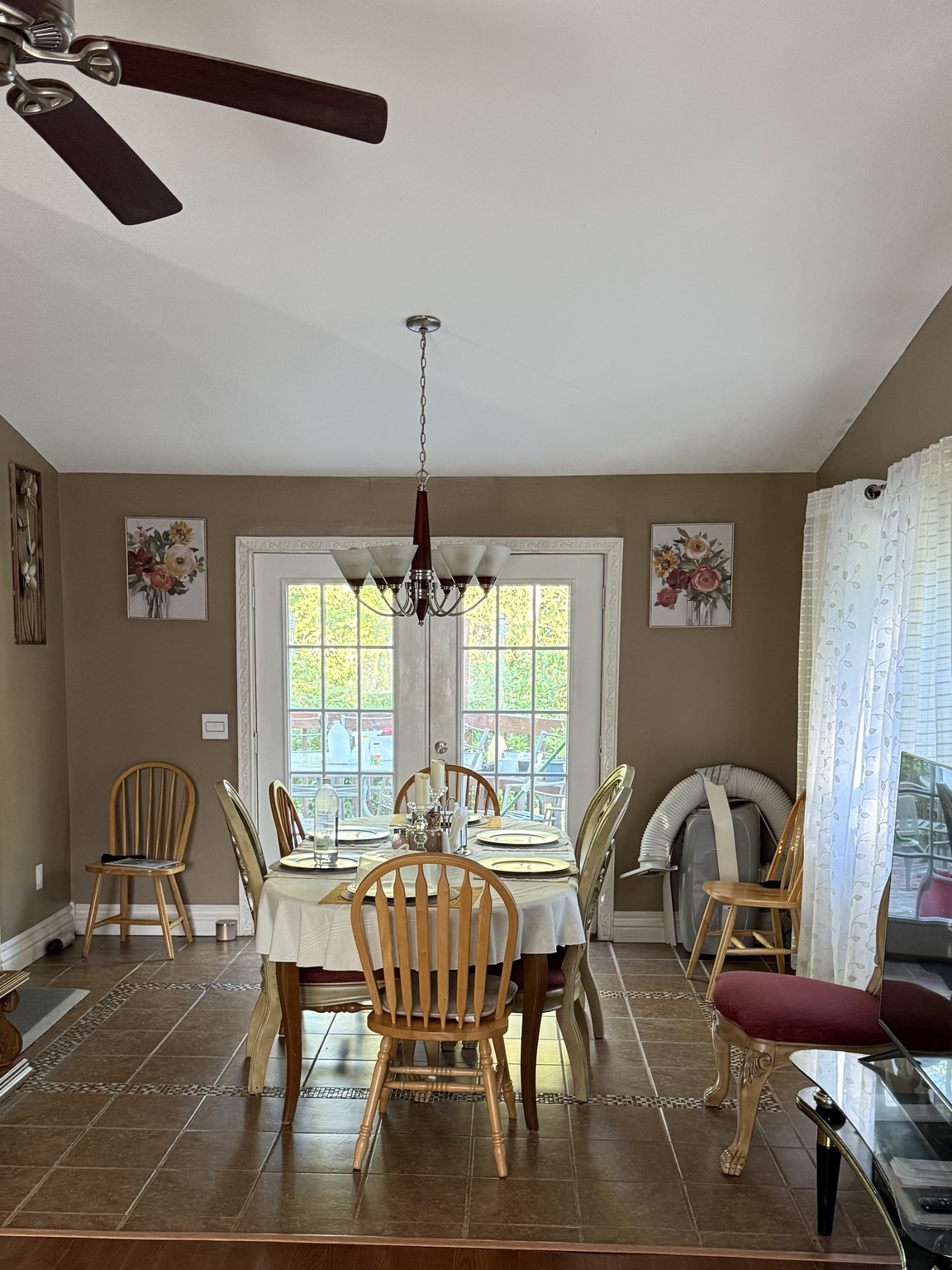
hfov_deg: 39.7
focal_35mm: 36
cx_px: 463
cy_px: 806
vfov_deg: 50.7
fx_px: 1320
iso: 500
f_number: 1.78
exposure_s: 1/60
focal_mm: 6.76
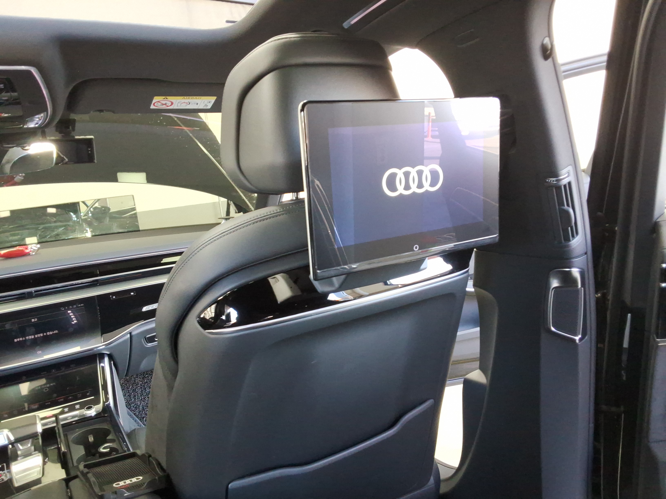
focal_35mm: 28
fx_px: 539
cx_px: 333
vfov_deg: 49.7
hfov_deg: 63.4
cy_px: 250
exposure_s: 1/40
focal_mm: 2.91
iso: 172
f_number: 1.9
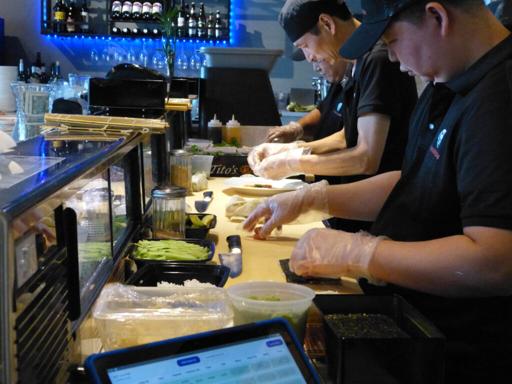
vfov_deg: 23.3
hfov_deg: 30.7
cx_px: 256
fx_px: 932
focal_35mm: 63
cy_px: 192
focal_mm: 10.8
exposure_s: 1/100
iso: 1600
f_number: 3.2
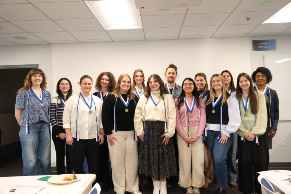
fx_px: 242
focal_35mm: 30
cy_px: 97
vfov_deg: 43.6
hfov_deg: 61.9
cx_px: 146
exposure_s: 1/500
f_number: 4
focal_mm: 20.2
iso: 6400
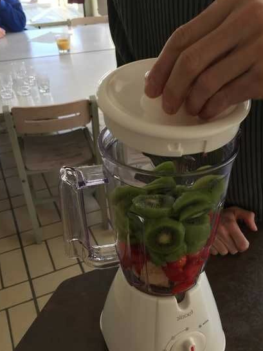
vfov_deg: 53.9
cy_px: 188
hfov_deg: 41.7
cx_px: 145
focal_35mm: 34
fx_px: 345
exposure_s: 1/50
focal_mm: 4.15
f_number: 2.2
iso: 32
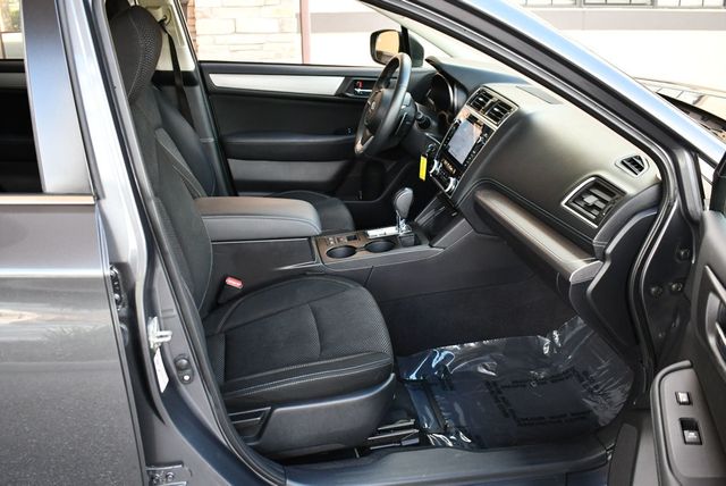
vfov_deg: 36.9
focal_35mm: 36
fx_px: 727
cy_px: 243
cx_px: 363
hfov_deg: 53.1
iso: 800
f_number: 3.5
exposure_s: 1/200
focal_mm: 18
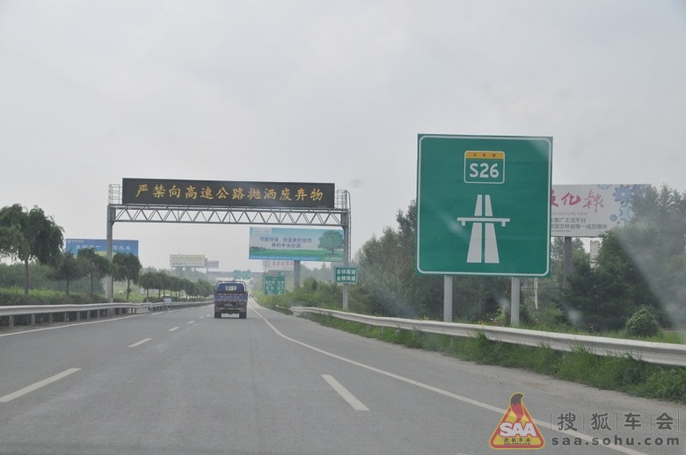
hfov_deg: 29.3
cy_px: 228
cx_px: 343
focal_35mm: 69
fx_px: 1313
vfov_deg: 19.7
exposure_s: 1/500
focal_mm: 46
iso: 400
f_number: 11
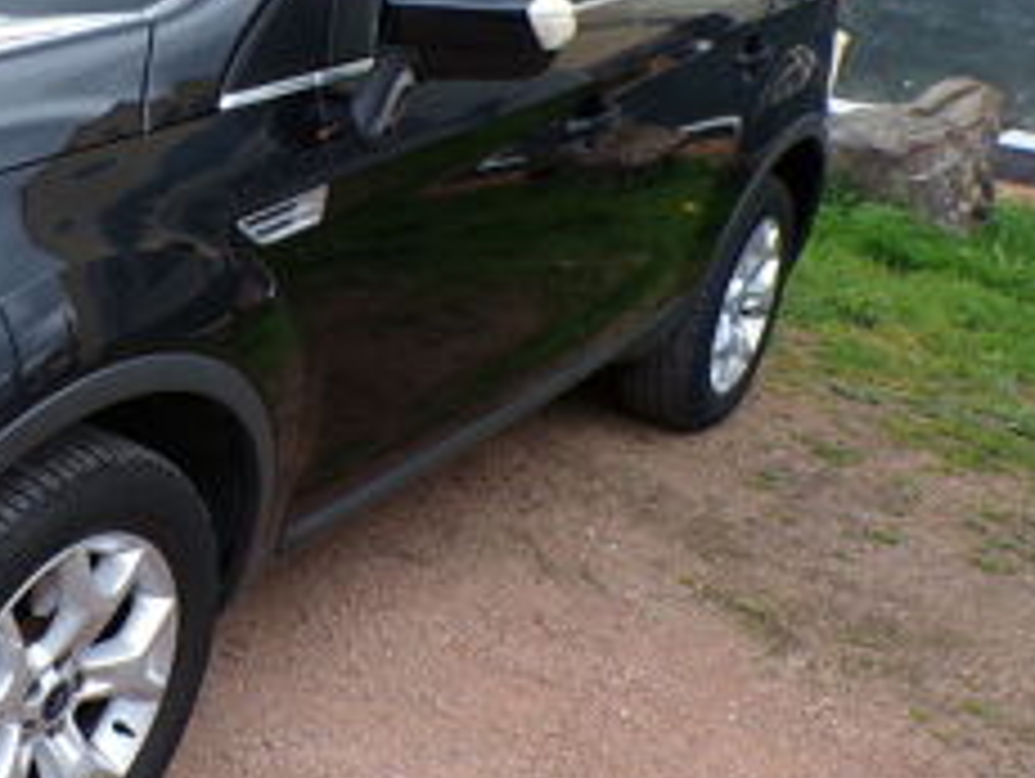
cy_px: 423
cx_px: 45
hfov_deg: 35.2
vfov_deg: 29.1
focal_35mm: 50
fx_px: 1497
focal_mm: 4.3
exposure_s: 1/105
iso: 100
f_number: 4.4
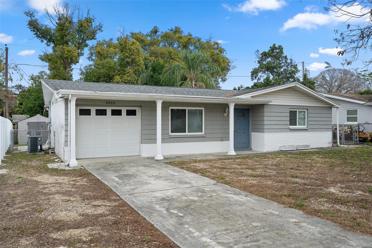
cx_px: 186
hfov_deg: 61.9
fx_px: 310
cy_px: 124
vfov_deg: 43.6
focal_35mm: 30
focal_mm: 30
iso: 320
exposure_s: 1/15
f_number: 8
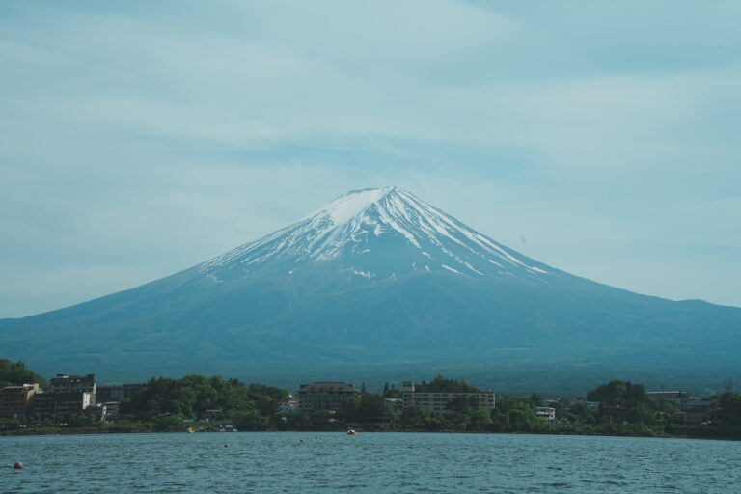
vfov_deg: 20.3
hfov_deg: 30.1
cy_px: 247
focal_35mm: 67
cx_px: 370
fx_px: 1379
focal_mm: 67
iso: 200
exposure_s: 1/400
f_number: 16
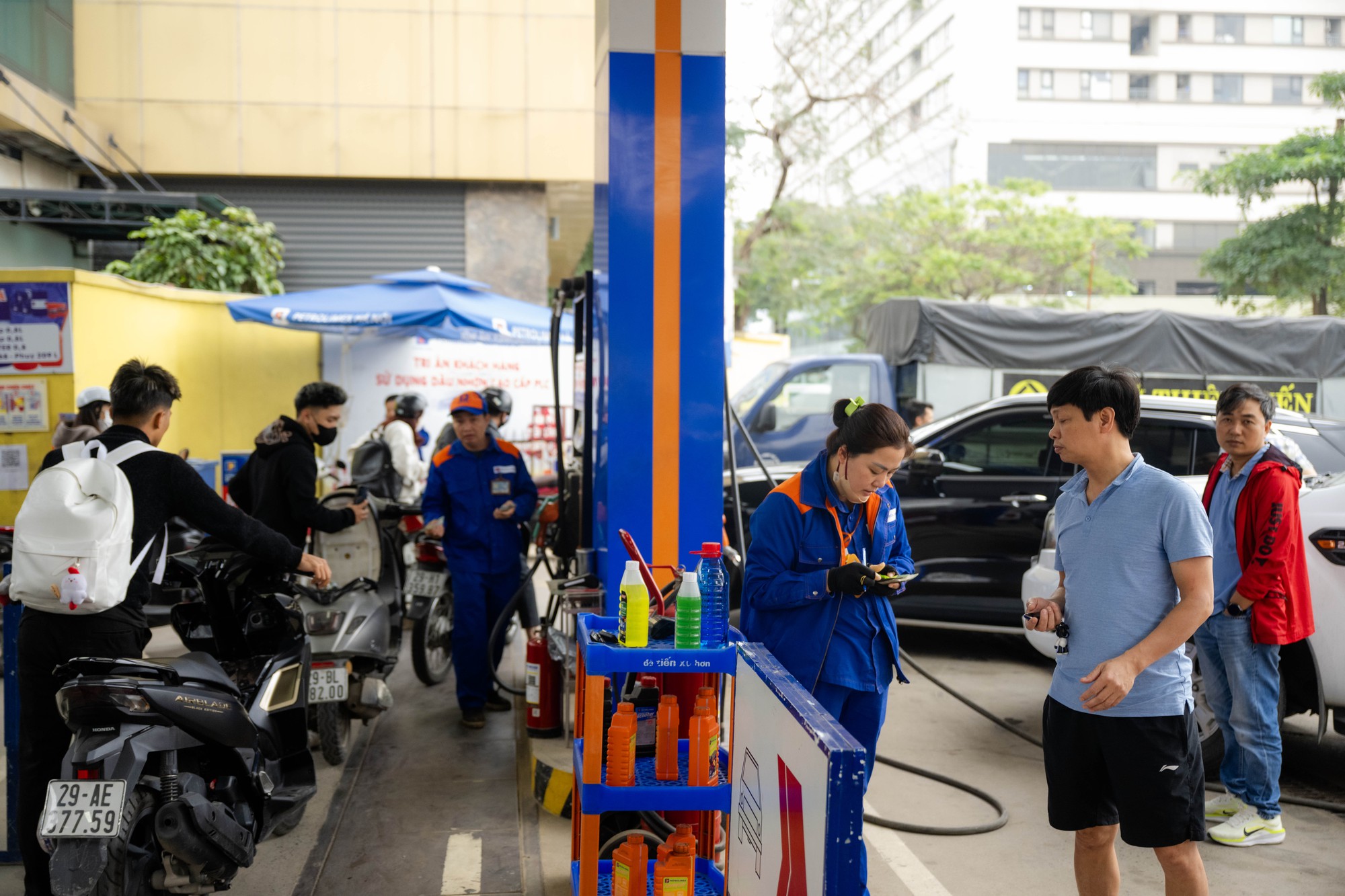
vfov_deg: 35.9
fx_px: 1382
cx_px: 672
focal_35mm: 37
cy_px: 448
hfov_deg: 51.9
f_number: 2.8
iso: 1250
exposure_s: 1/250
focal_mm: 37
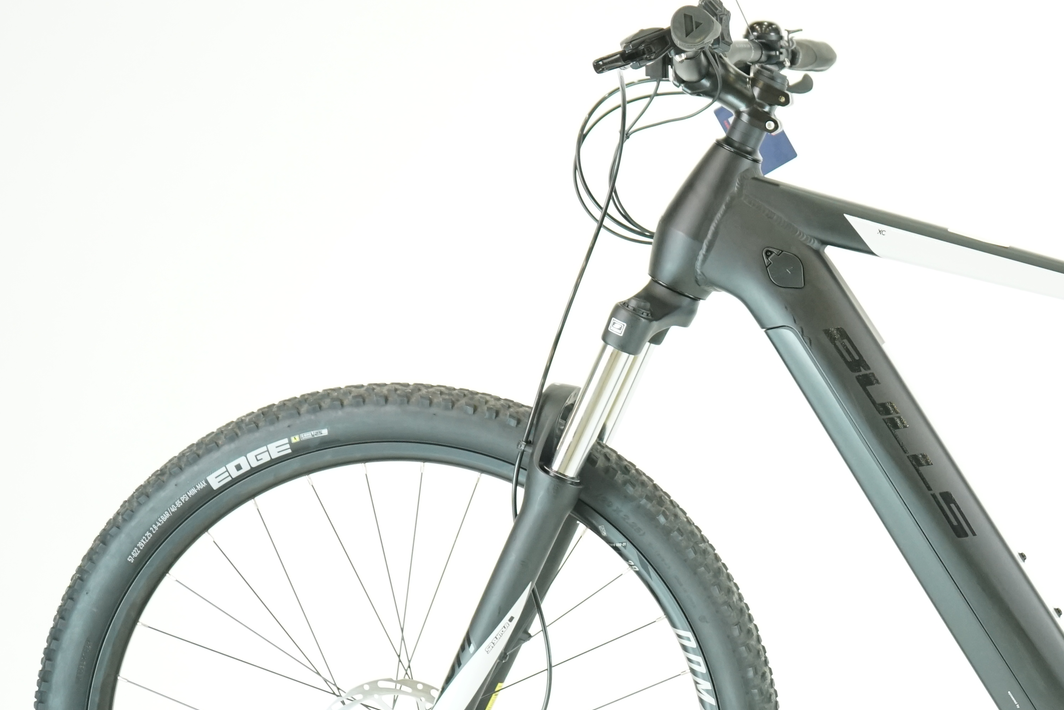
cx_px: 1058
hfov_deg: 19.8
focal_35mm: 100
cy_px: 514
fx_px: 2955
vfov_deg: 13.6
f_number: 5
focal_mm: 50
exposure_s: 1/125
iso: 1600
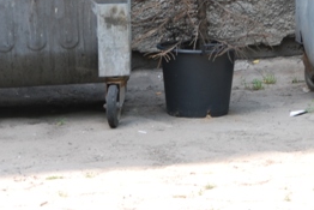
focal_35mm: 319
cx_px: 229
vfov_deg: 4.3
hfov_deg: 6.5
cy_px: -91
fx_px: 2784
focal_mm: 72
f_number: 6.3
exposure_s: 1/60
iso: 100
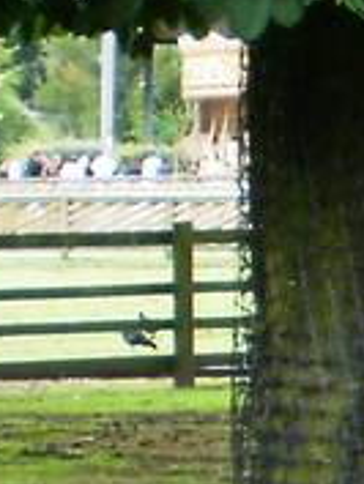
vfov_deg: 6.0
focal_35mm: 325
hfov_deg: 4.4
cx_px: 1141
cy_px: 662
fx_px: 4551
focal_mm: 6.3
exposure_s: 1/125
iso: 100
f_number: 3.5
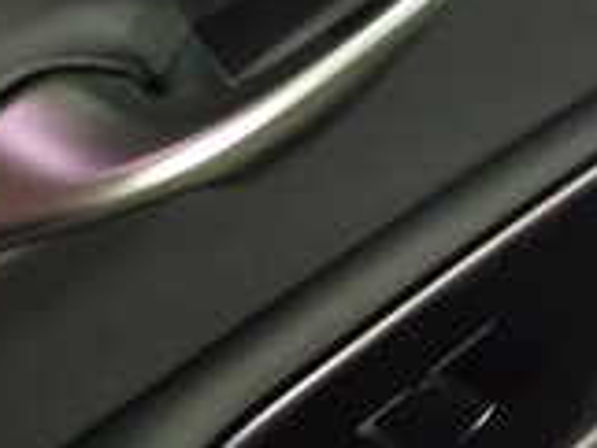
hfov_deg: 16.5
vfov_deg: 12.4
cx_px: 349
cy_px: 315
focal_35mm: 119
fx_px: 2054
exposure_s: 1/8
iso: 800
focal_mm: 5.79
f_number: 2.4
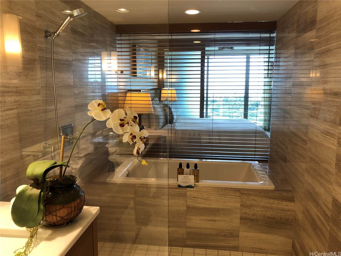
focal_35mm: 28
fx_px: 276
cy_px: 128
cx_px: 170
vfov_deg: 49.7
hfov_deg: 63.4
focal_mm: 3.99
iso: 25
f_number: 1.8
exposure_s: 1/30
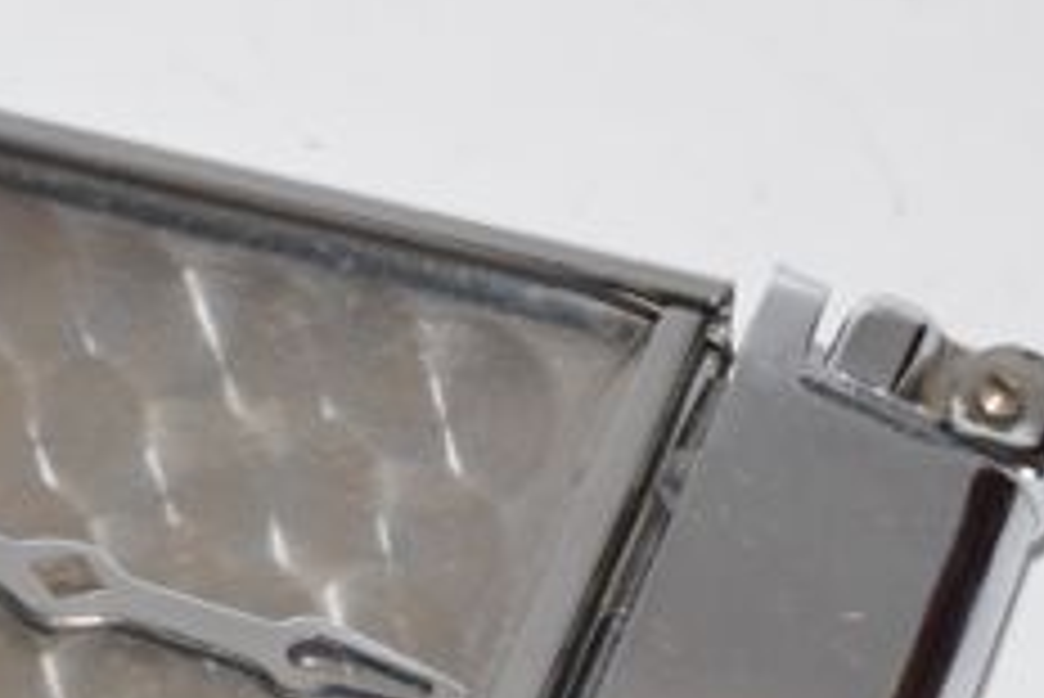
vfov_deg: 6.0
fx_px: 6598
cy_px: 709
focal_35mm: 227
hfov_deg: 9.0
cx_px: -14
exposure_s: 1/125
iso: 1600
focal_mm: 55
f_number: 5.6
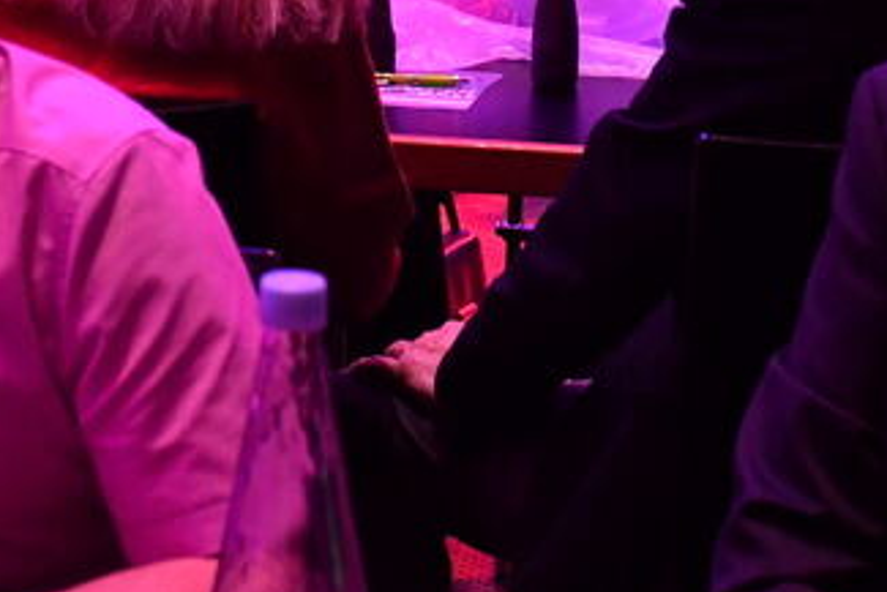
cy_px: -224
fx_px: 3278
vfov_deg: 10.1
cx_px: 218
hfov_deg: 15.3
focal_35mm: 133
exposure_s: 1/40
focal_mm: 24
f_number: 3.2
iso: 2500
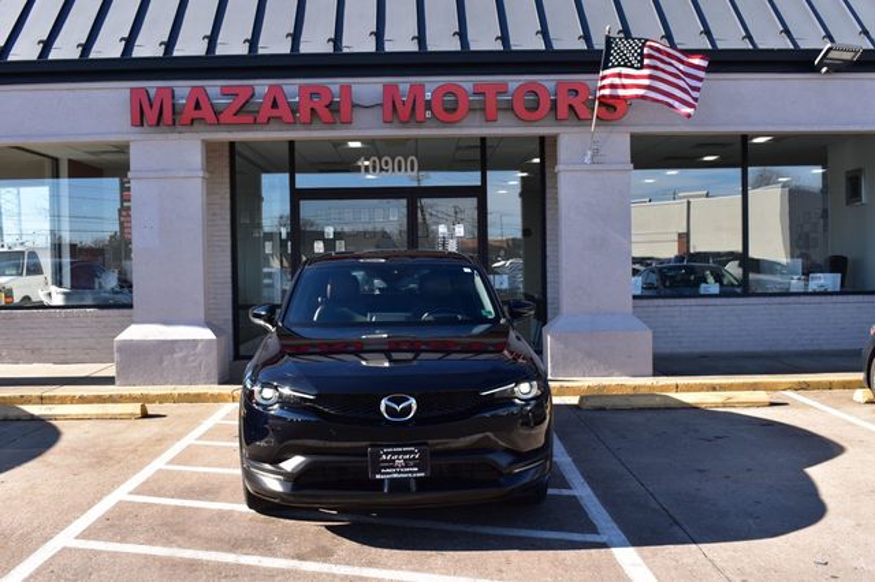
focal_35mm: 38
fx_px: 911
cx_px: 438
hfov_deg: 51.3
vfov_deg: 35.5
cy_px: 291
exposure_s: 1/250
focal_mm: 25
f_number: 10
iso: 400
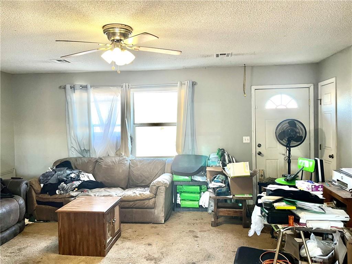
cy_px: 132
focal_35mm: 26
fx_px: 264
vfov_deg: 53.1
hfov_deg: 67.3
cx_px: 176
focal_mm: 5.1
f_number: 1.6
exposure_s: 1/60
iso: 160
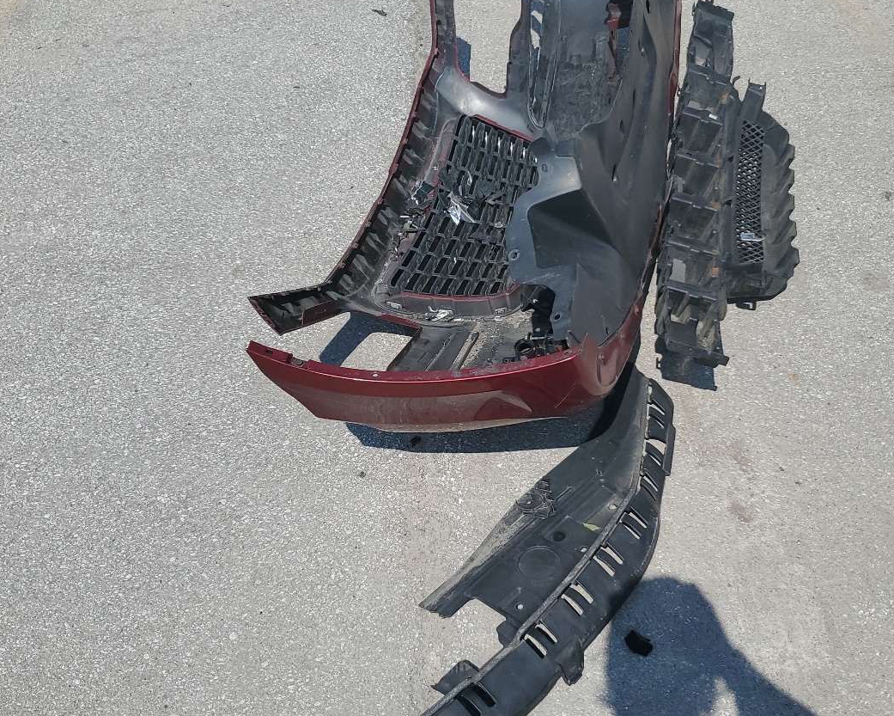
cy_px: 367
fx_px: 1032
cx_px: 492
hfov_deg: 46.8
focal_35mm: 39
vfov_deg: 38.2
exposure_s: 1/5000
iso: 50
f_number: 1.5
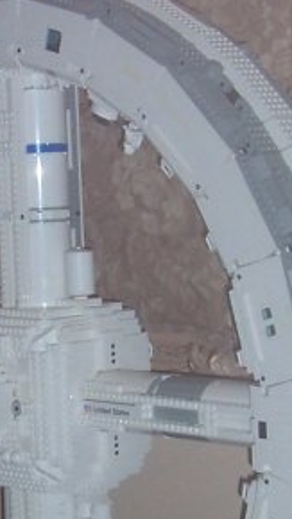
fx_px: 1804
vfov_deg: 16.4
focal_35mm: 131
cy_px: 295
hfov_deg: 9.2
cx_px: 91
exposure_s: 1/60
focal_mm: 5.6
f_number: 2.7
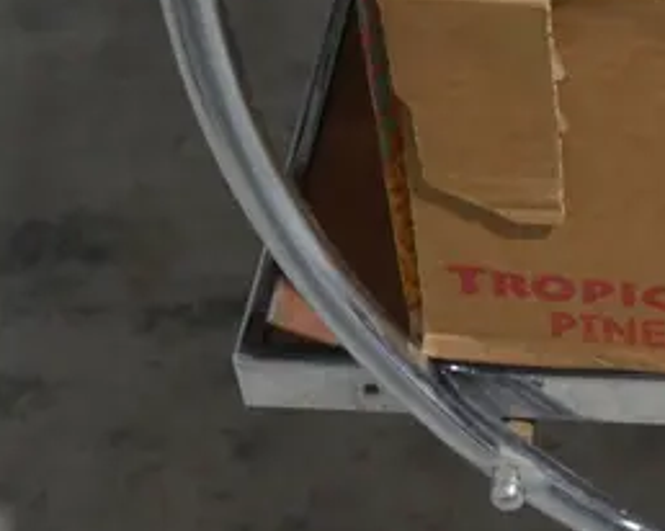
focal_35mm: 132
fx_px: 2596
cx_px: 1304
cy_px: 375
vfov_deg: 11.7
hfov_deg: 12.8
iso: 500
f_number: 4
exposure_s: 1/60
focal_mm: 17
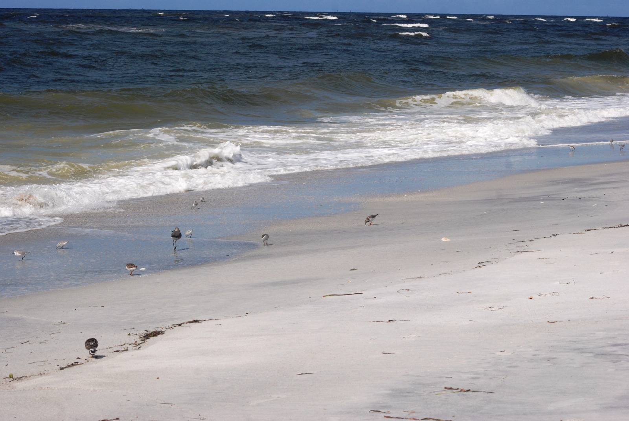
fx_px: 1837
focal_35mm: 105
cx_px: 314
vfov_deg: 13.1
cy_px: 210
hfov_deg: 19.4
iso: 400
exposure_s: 1/1250
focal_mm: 70
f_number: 9
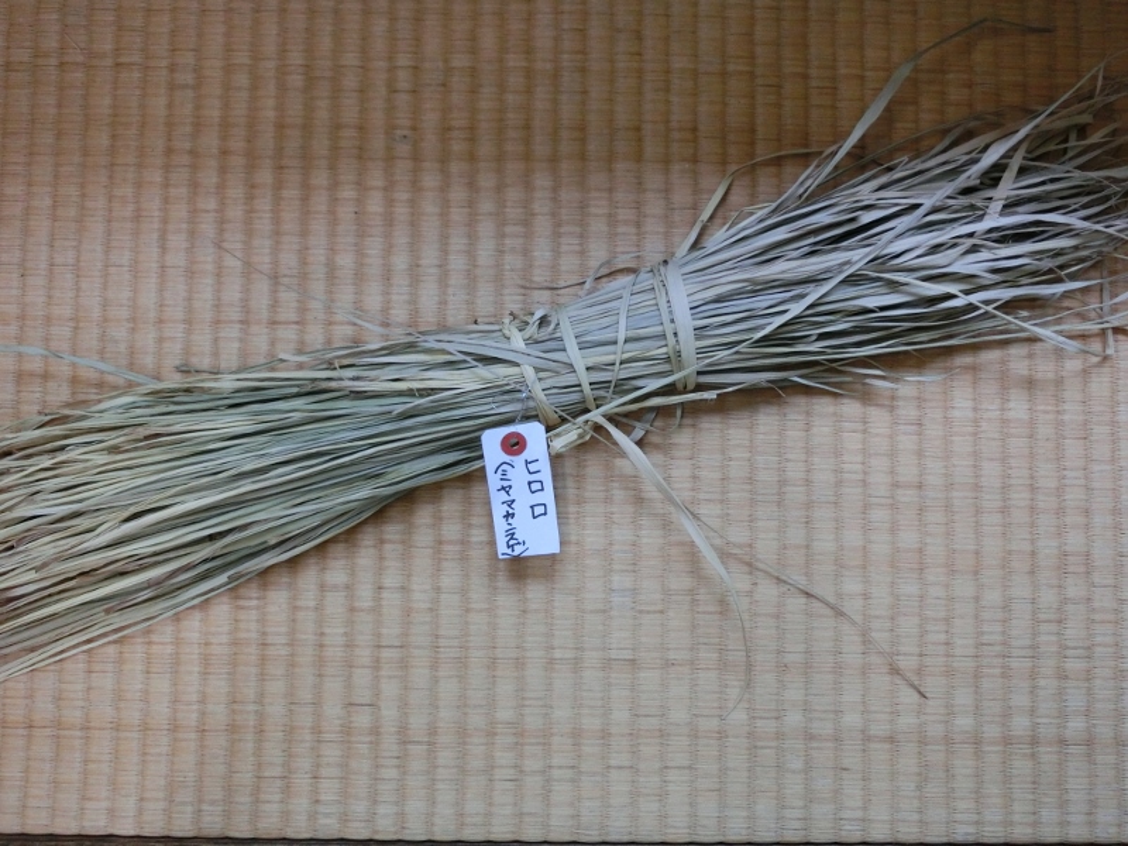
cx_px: 564
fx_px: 1271
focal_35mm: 39
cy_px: 423
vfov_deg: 36.8
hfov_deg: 47.9
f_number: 4.1
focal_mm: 6.9
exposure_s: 1/40
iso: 400
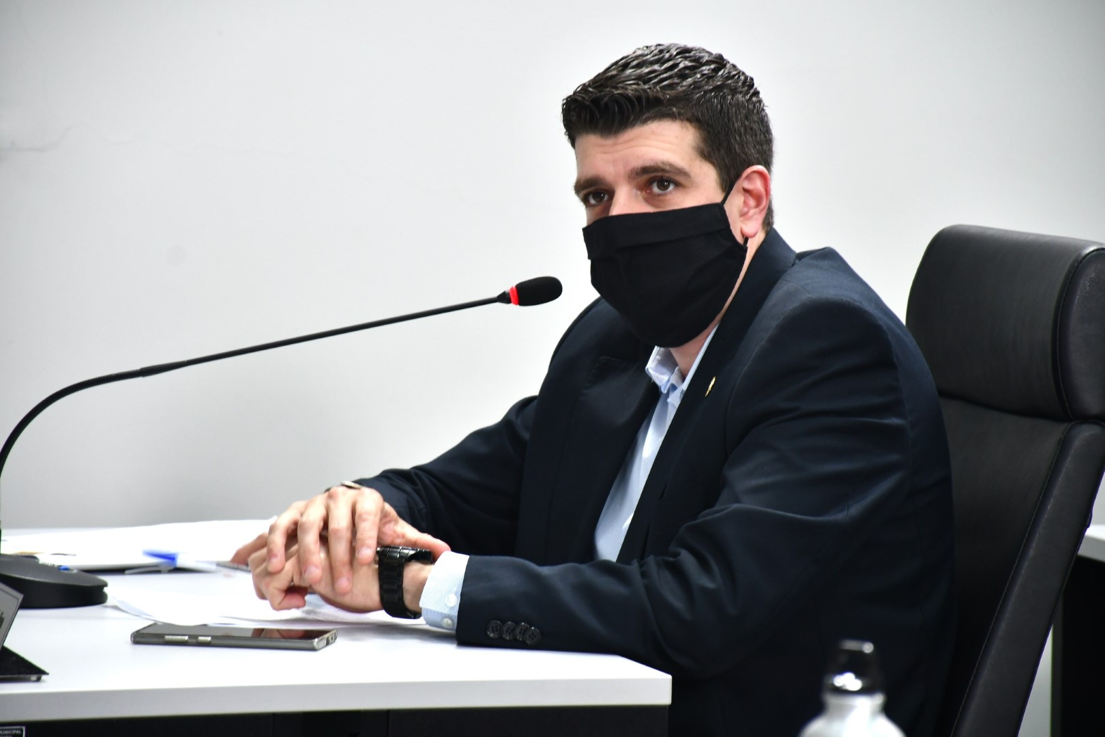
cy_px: 368
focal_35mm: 210
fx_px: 6445
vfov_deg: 6.5
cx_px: 552
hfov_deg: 9.8
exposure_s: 1/80
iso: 800
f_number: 5.6
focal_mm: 140
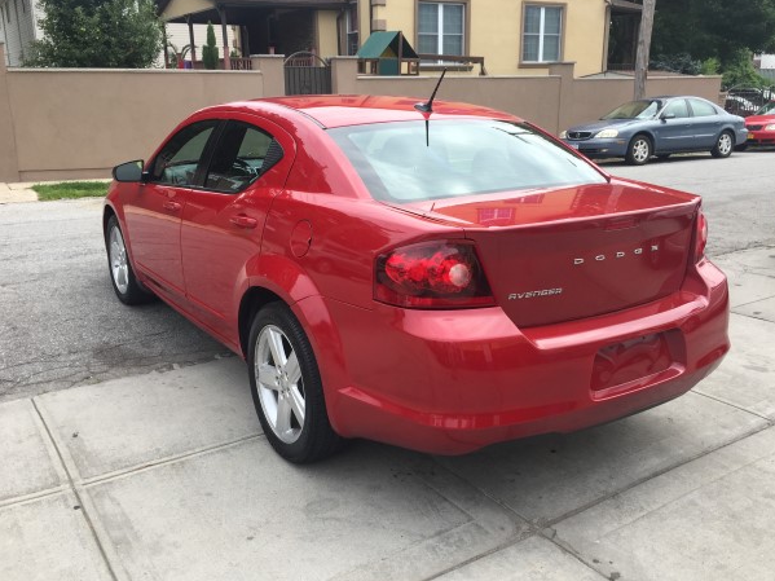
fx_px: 694
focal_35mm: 31
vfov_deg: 45.4
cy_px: 281
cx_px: 391
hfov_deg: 58.4
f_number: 2.2
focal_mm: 4.15
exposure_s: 1/920
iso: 32
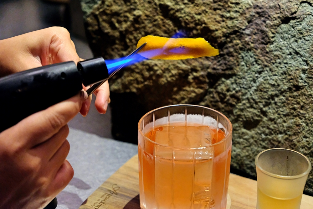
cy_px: 104
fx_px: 487
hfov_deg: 35.6
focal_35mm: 56
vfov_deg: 24.2
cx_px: 156
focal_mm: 37.4
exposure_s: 1/60
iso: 5000
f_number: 4
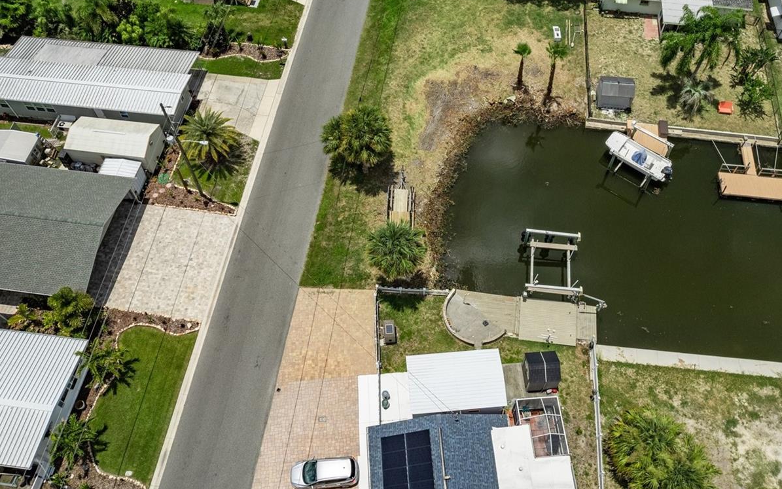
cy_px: 171
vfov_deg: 41.4
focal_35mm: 30
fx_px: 639
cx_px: 408
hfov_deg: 62.9
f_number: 2.8
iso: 130
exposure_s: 1/4000
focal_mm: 8.38
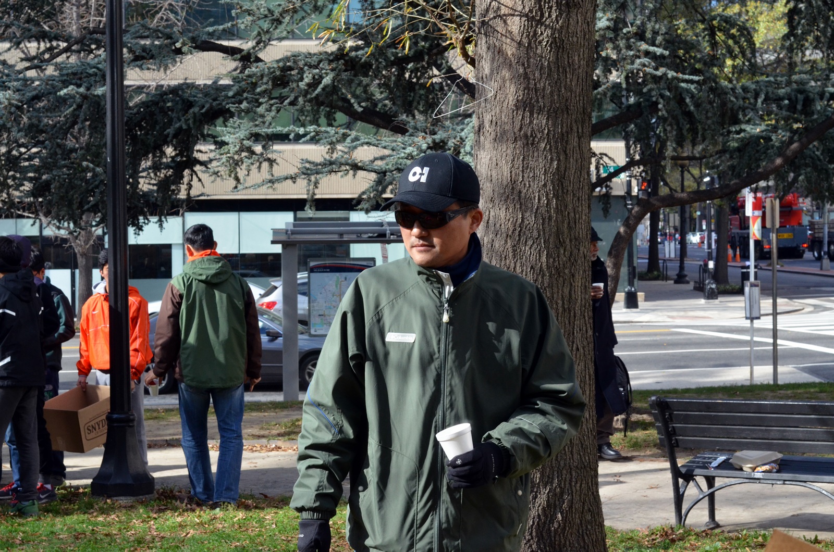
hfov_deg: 27.0
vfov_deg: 18.1
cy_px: 276
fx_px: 1734
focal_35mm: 75
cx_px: 417
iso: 1000
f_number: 11
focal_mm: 50
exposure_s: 1/500
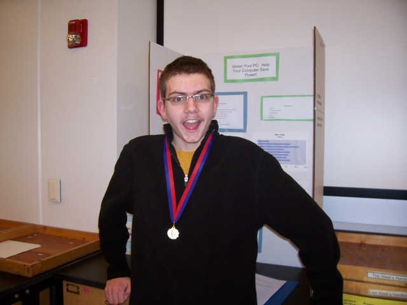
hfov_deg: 54.0
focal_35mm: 34
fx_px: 400
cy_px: 152
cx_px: 204
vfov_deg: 41.8
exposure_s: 1/64
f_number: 2.7
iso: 80
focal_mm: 5.6
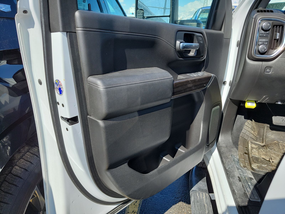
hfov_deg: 71.6
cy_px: 107
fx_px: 198
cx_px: 142
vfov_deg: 56.8
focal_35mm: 24
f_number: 1.8
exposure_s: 1/418
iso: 50
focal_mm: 6.7
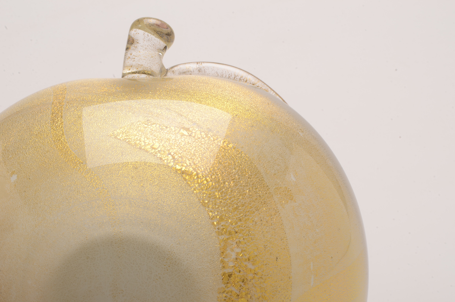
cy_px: 151
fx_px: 984
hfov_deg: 26.0
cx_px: 228
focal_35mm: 78
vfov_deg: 17.4
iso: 100
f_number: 32
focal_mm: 52
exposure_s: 1/160
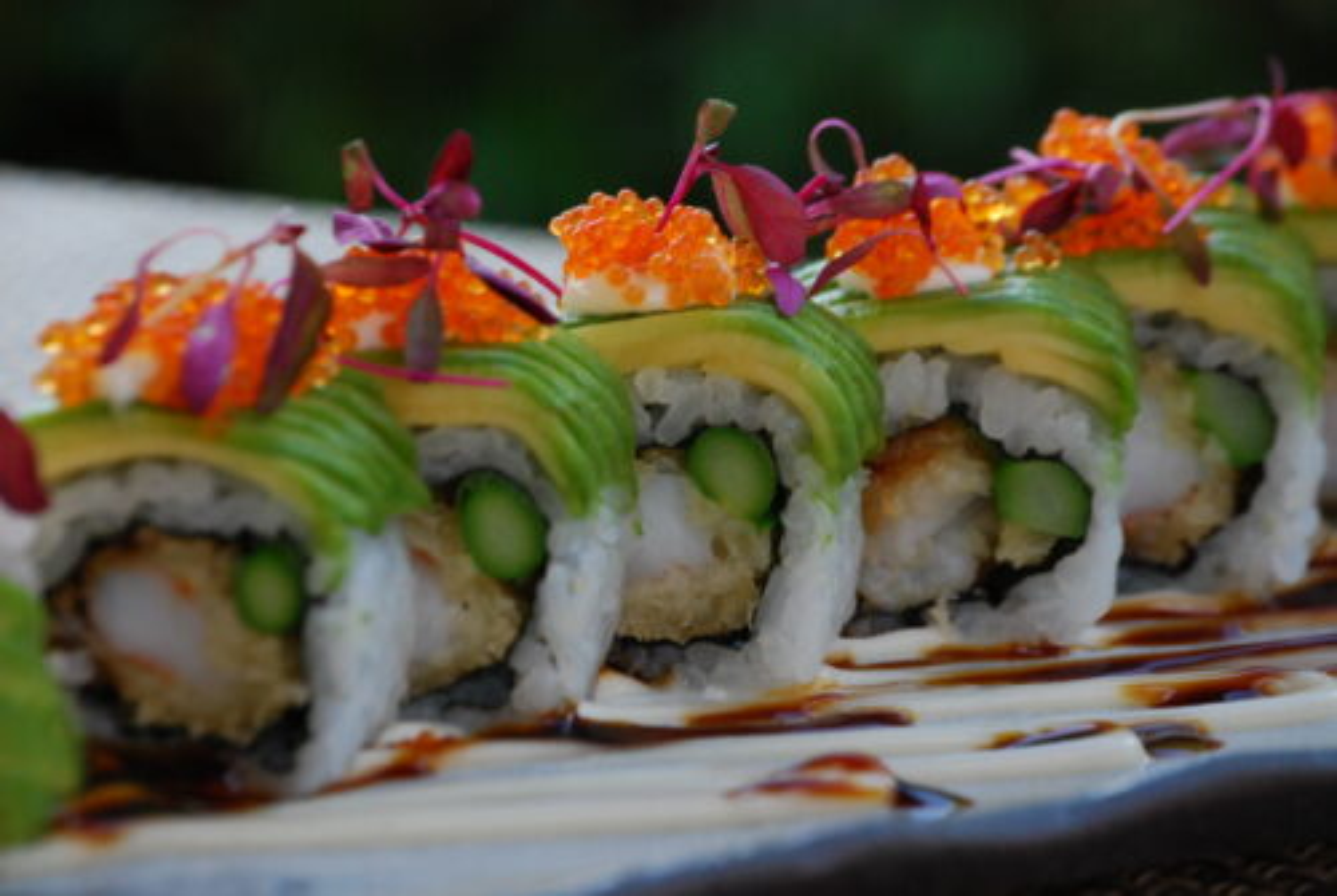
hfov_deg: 11.0
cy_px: 448
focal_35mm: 188
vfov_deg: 7.3
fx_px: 6974
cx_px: 668
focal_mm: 125
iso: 800
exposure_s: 1/160
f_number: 13
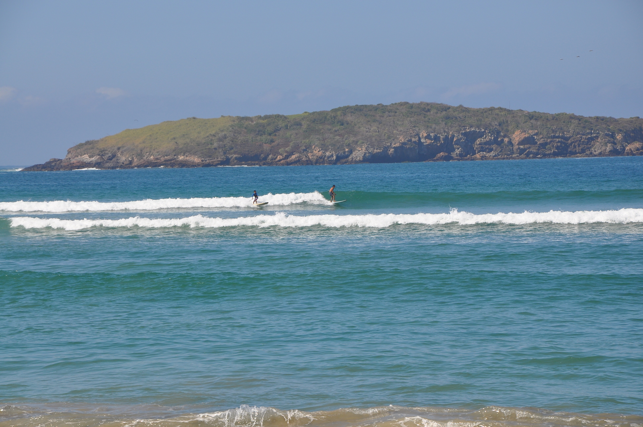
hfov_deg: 13.1
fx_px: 2810
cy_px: 214
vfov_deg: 8.7
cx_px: 322
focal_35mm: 158
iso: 200
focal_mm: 105
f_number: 11
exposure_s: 1/500
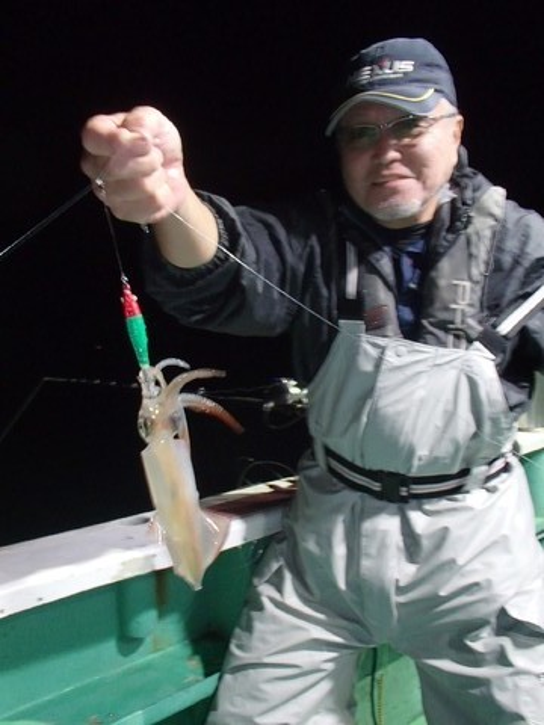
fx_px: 587
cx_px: 272
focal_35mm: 28
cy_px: 362
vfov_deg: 63.4
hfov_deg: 49.7
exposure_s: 1/30
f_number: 3.9
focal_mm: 5
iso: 400
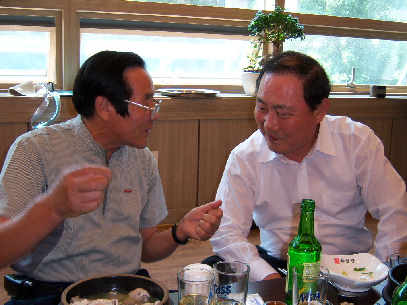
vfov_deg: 32.2
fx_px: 529
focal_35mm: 45
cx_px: 213
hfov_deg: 42.1
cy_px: 169
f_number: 2.8
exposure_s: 1/60
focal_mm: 7.5
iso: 80
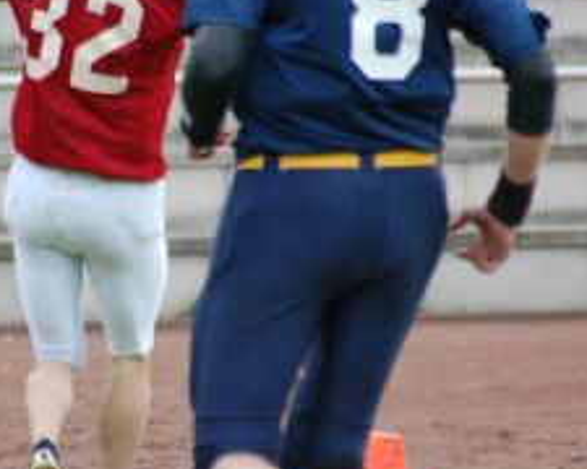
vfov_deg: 1.8
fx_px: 14767
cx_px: 202
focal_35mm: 850
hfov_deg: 2.3
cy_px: 190
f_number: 5.6
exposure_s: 1/500
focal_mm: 300
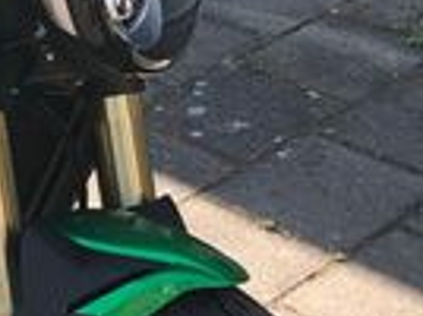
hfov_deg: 14.6
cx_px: 69
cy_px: 136
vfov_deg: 11.0
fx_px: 1635
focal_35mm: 134
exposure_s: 1/331
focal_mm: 3.99
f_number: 1.8
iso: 20
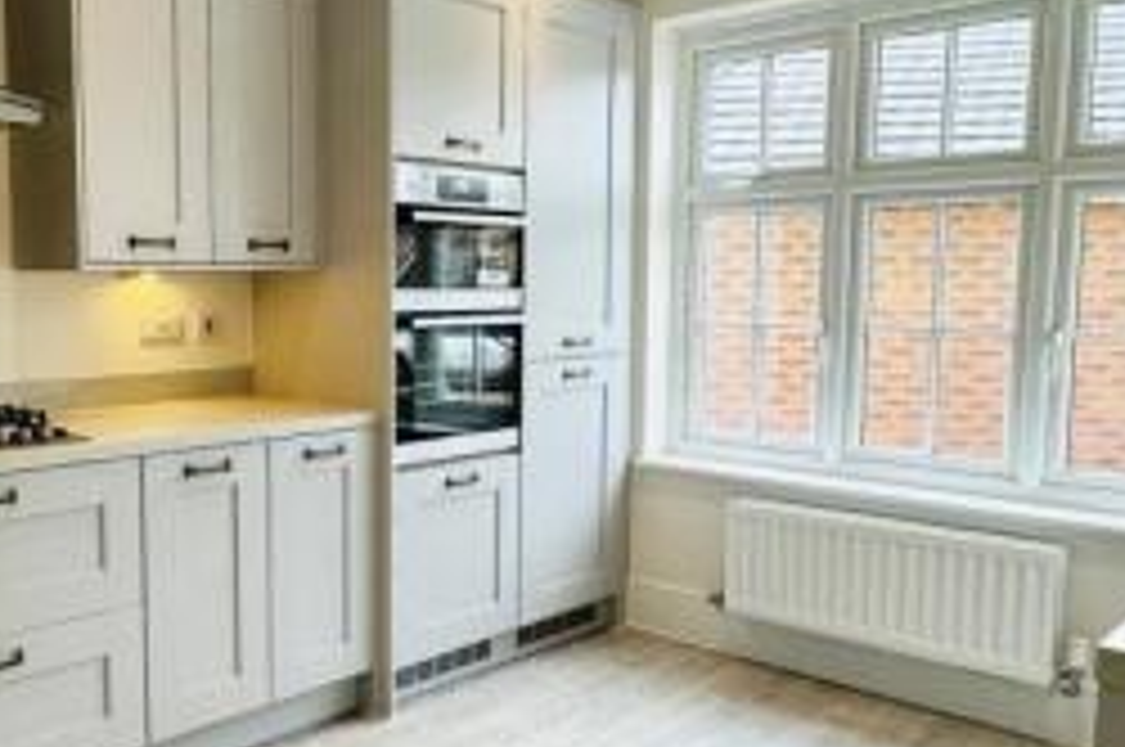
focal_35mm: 34
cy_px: 457
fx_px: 1061
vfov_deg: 38.6
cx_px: 299
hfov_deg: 53.6
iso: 64
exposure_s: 1/100
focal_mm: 2.22
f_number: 2.2
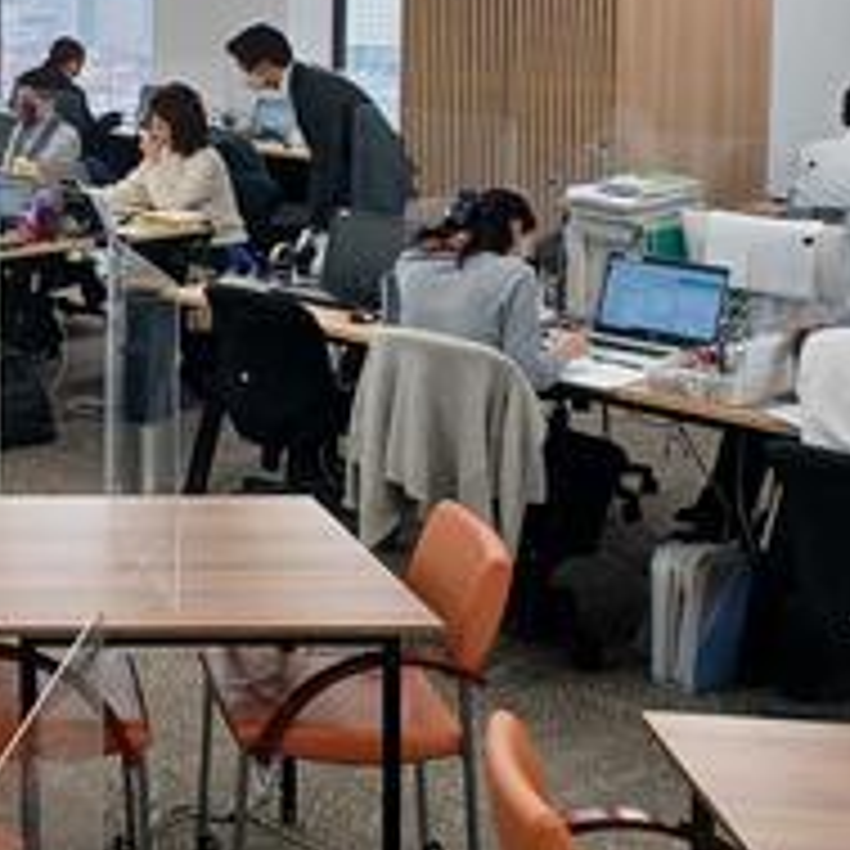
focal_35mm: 70
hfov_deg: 21.8
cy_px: 148
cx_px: -310
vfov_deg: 24.2
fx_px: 1945
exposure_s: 1/49
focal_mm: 4.6
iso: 125
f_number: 1.8
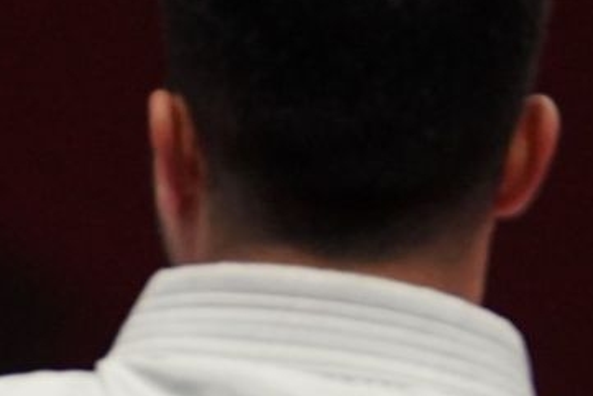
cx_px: -269
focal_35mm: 1876
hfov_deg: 1.1
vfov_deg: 0.7
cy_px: 661
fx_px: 30913
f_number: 4
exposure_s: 1/1000
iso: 2500
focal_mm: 251
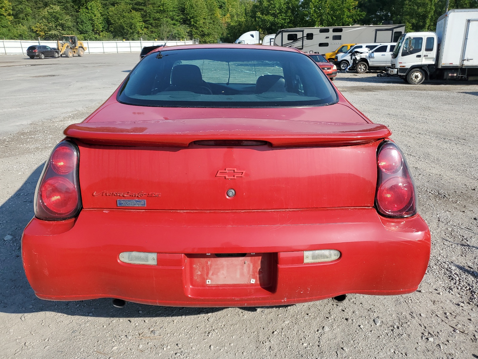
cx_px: 239
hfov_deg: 67.3
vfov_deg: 53.1
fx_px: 359
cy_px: 180
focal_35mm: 26
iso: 50
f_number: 1.5
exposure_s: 1/2500
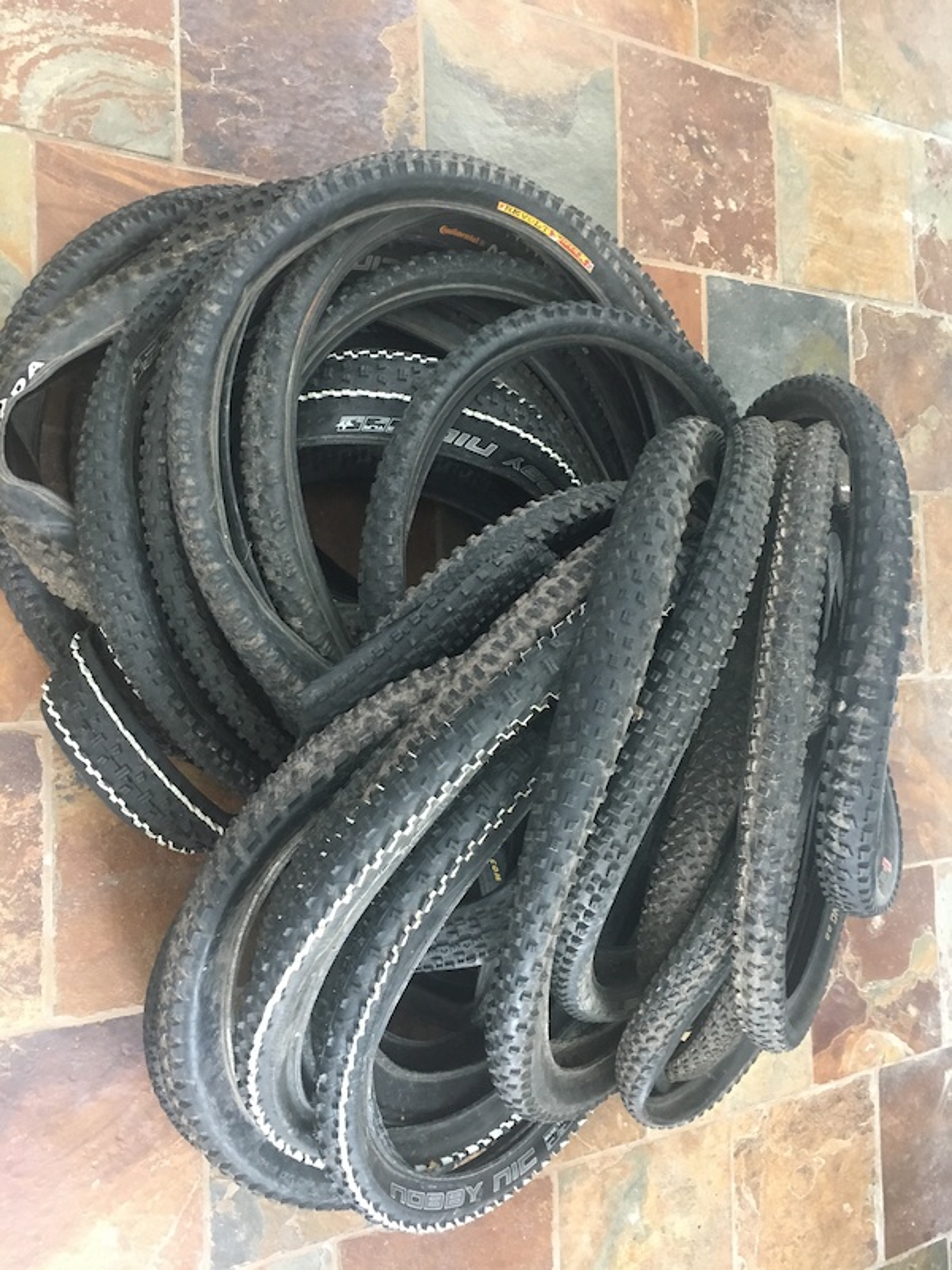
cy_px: 635
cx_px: 476
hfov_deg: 48.2
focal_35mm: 29
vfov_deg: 61.7
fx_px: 1063
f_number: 2.2
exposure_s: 1/30
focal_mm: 4.15
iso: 160
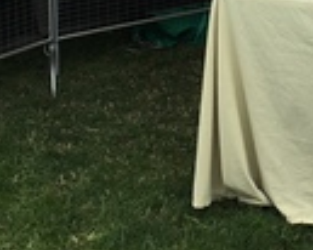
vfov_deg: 11.3
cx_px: 296
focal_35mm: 132
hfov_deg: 14.4
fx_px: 1222
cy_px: -100
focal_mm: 4.15
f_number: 2.2
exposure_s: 1/1425
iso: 25
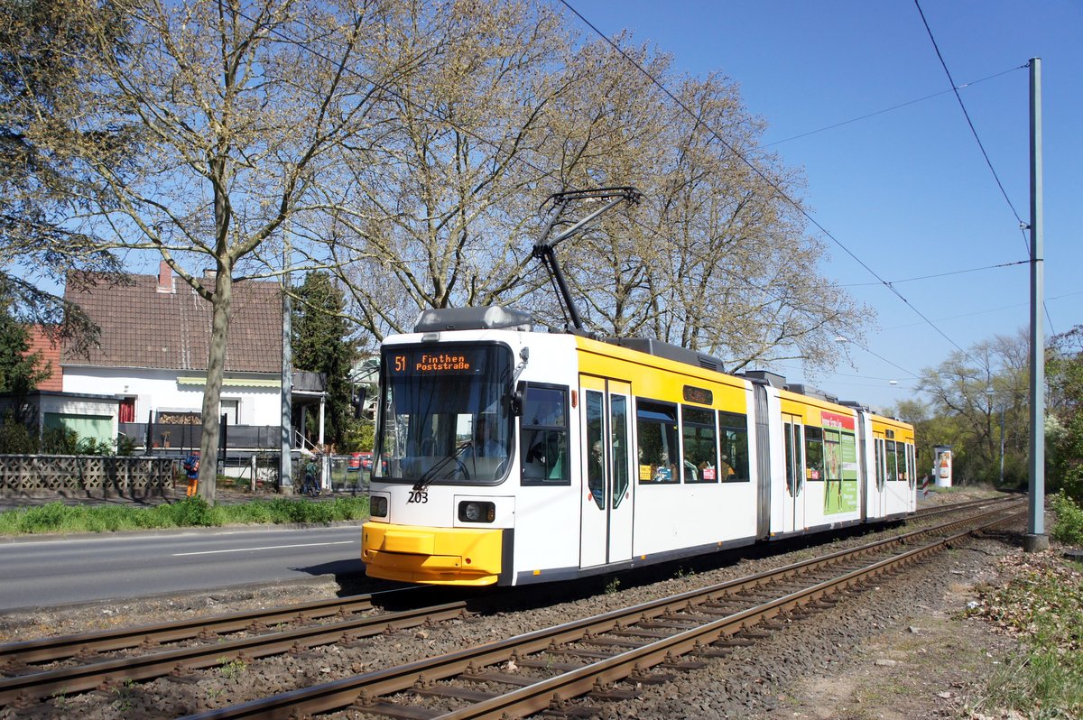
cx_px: 542
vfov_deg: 43.5
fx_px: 902
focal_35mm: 30
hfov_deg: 62.0
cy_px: 360
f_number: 5
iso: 400
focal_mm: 20
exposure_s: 1/1600
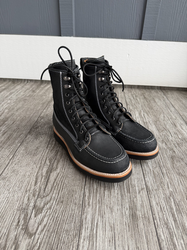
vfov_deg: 71.6
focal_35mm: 24
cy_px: 125
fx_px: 173
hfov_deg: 56.8
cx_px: 94
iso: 160
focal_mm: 6.76
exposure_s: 1/121
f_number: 1.78
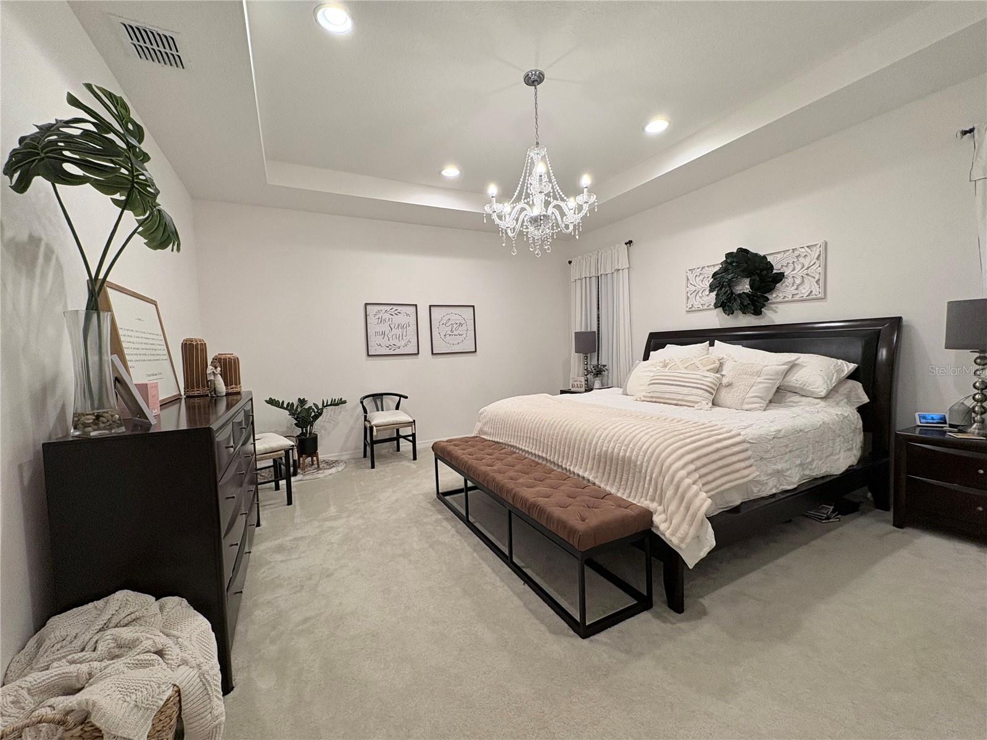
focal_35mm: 14
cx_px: 494
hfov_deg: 102.1
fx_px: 399
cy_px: 370
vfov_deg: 85.7
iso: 160
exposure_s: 1/60
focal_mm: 2.22
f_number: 2.2
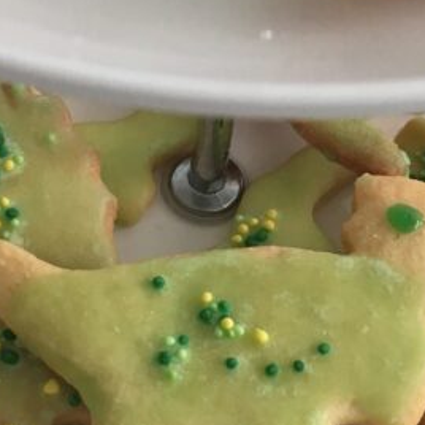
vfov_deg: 17.5
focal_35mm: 98
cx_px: 239
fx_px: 1361
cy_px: 56
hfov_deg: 17.7
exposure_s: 1/33
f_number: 2.2
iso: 32
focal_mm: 4.15
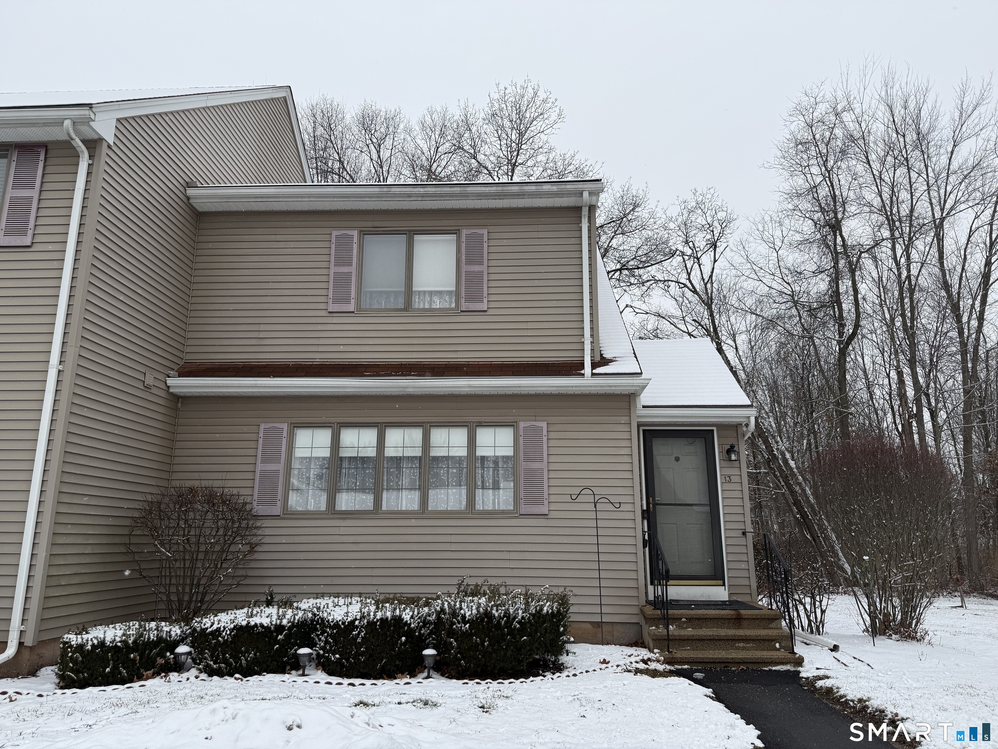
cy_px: 374
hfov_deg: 71.6
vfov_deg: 56.8
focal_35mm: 24
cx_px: 499
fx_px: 692
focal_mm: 6.76
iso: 80
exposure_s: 1/1230
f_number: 1.78
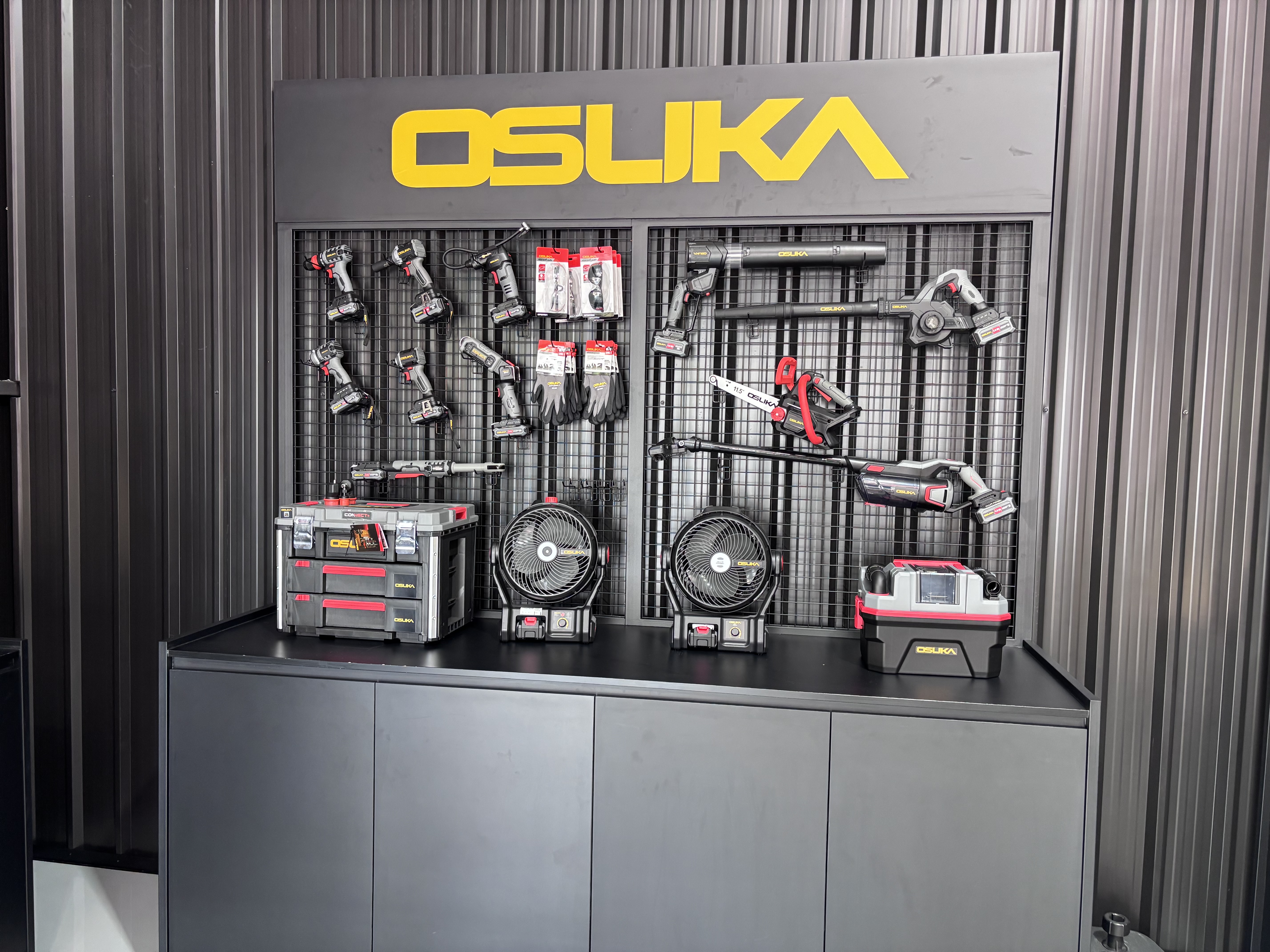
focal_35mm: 26
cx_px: 635
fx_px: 954
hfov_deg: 67.3
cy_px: 476
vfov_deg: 53.1
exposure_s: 1/50
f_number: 1.6
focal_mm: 5.96
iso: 200
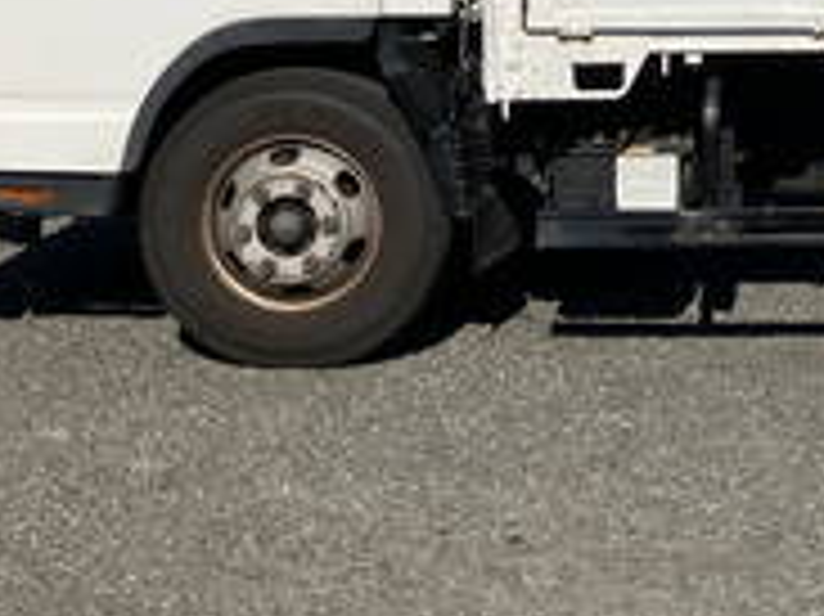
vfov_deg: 14.6
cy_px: -108
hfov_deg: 18.8
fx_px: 2331
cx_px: 1031
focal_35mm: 98
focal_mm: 3.99
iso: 32
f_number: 1.8
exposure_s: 1/3745
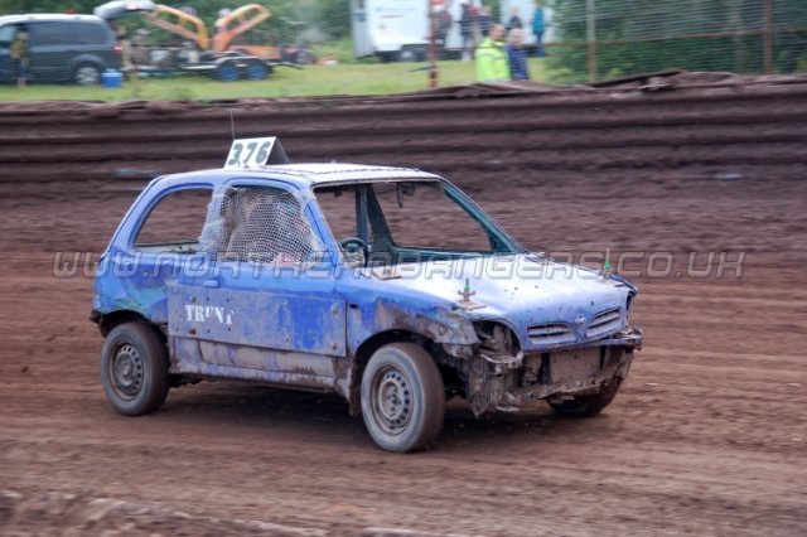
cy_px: 268
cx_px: 404
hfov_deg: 20.9
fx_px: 2184
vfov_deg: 14.0
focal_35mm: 98
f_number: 5.3
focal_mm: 65
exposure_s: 1/320
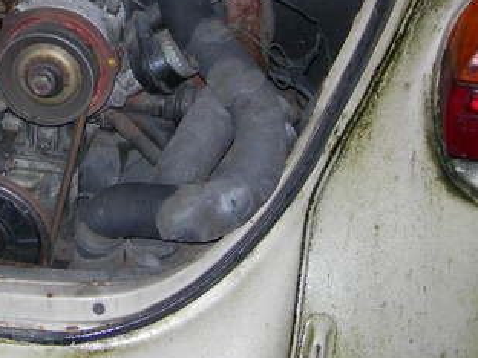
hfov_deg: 24.1
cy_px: 78
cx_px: 15
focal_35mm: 78
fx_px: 1077
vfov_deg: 18.7
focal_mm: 7.8
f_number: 2.8
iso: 58
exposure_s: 1/60.1
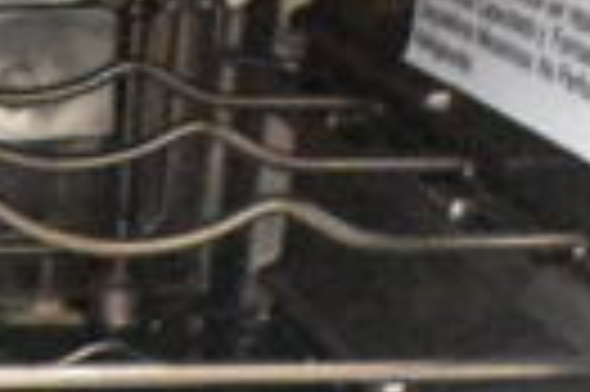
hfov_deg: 15.3
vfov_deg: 10.4
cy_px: 626
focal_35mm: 126
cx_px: -225
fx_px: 2062
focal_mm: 18
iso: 25600
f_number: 3.5
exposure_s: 1/15
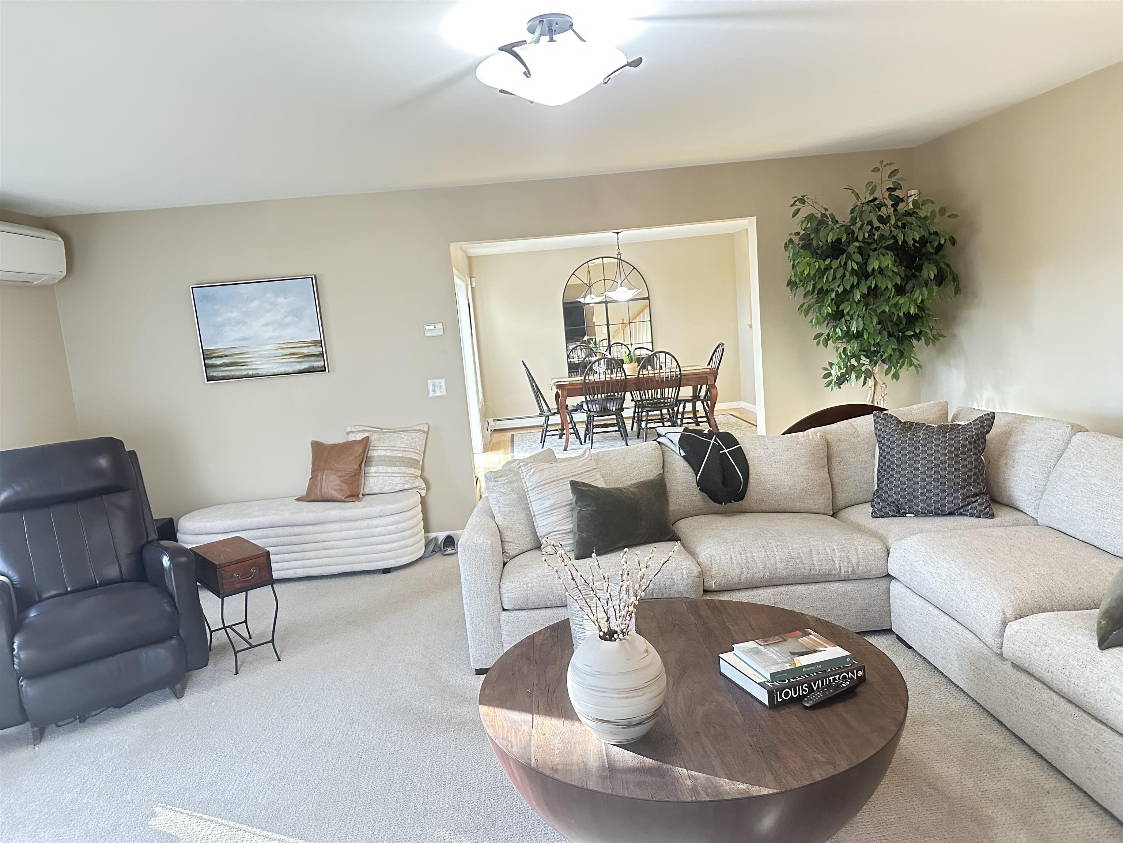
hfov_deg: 71.6
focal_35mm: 24
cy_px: 422
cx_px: 562
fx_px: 779
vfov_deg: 56.8
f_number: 1.78
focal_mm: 6.86
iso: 640
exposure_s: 1/60
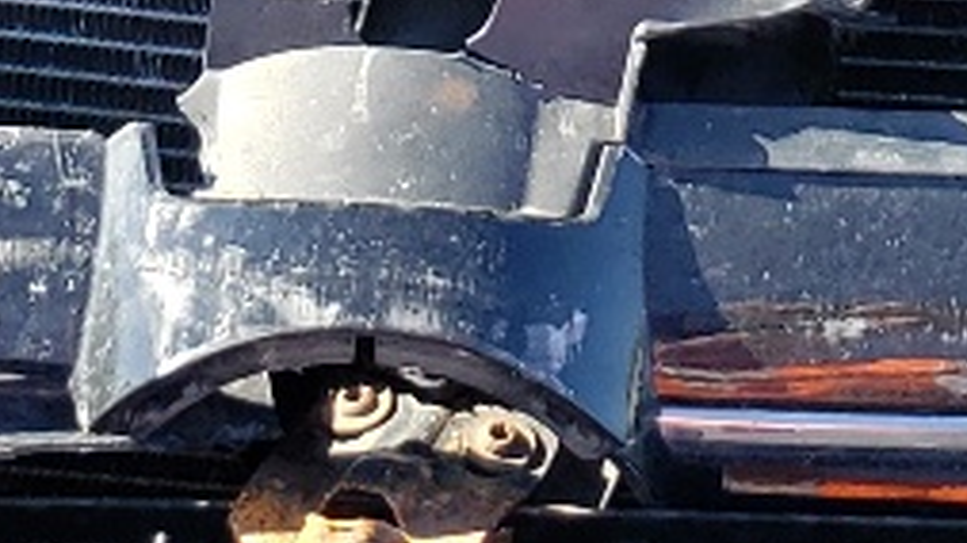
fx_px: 4587
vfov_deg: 6.3
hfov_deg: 12.0
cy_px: -1025
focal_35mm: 179
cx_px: 566
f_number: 1.5
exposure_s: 1/455
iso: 50
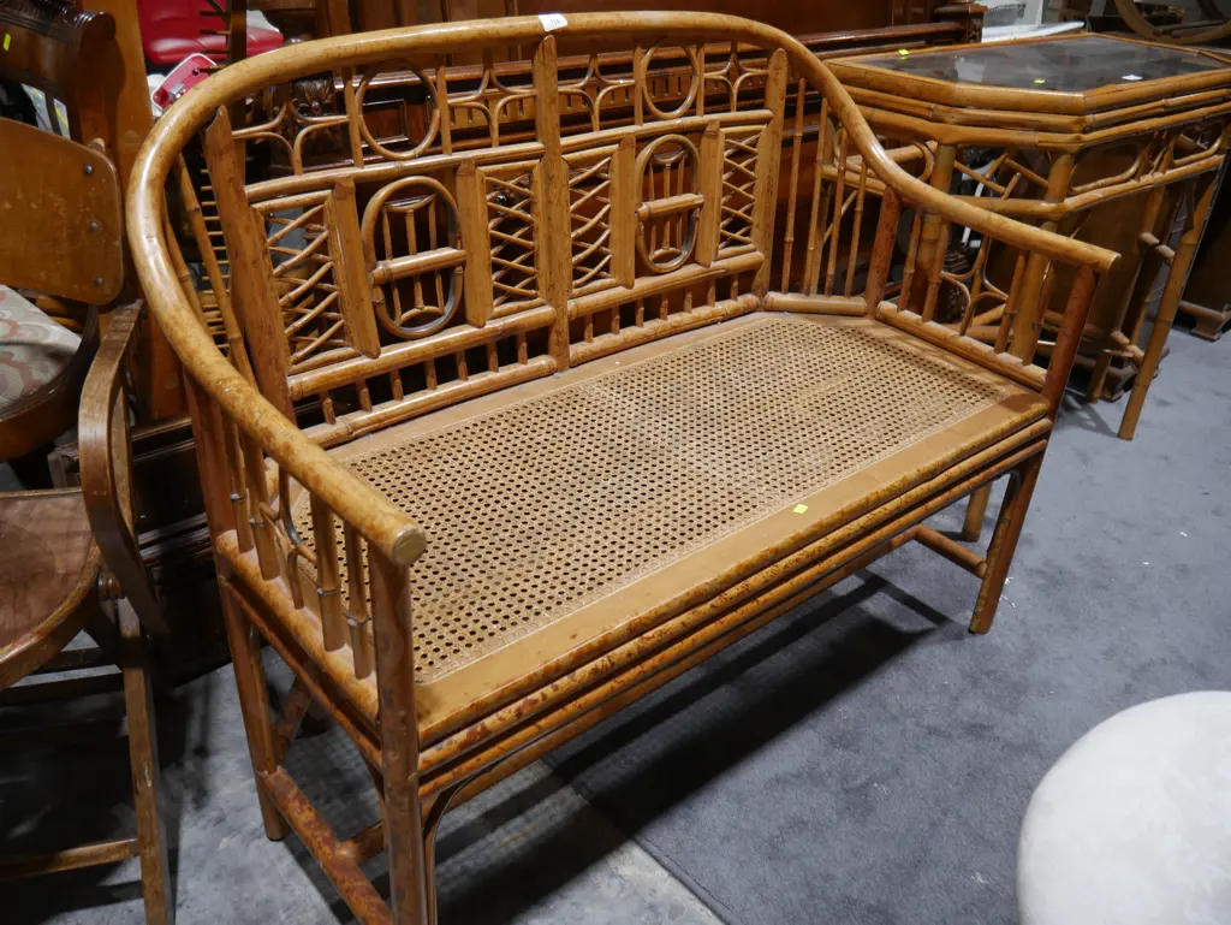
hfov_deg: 63.4
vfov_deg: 49.8
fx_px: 996
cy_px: 462
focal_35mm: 28
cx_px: 616
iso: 320
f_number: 3.5
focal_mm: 14
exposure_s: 1/60
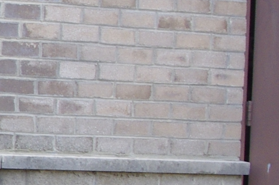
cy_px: 206
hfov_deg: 6.8
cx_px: -599
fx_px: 2074
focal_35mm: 268
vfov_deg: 5.1
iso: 400
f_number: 11
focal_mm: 26.25
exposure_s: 1/50
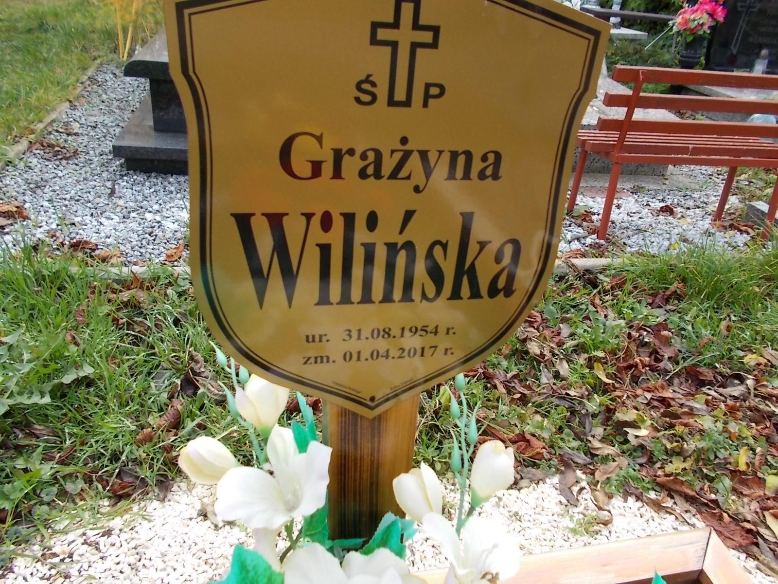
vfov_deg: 53.1
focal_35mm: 26
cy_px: 292
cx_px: 389
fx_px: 584
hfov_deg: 67.3
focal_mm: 4.6
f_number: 3.2
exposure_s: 1/160
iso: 80
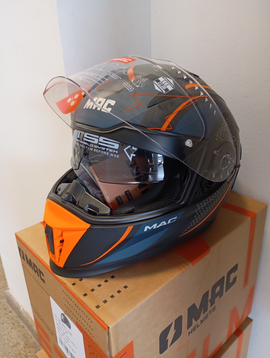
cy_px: 179
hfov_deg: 49.9
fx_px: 290
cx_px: 135
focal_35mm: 28
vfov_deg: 63.4
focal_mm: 4.27
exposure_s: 1/20
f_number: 1.8
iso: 1212
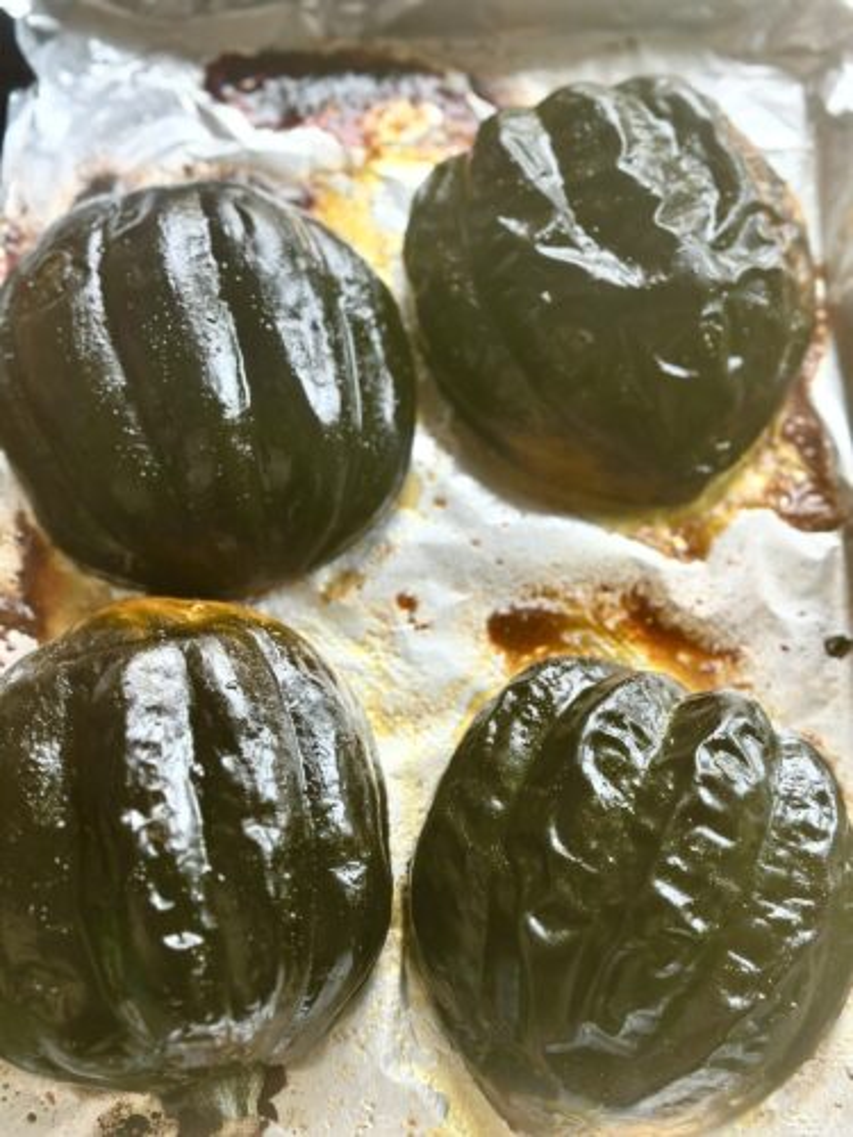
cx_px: 426
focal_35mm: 48
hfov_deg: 30.3
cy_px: 568
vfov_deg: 39.7
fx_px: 1577
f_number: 1.78
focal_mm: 6.86
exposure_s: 1/266
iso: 80
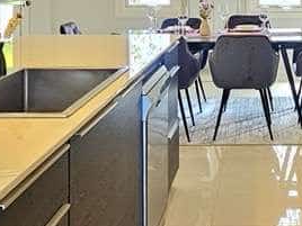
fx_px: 541
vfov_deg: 21.7
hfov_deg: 30.4
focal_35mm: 62
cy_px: -54
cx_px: 242
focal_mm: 2.2
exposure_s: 1/50
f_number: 2.2
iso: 160
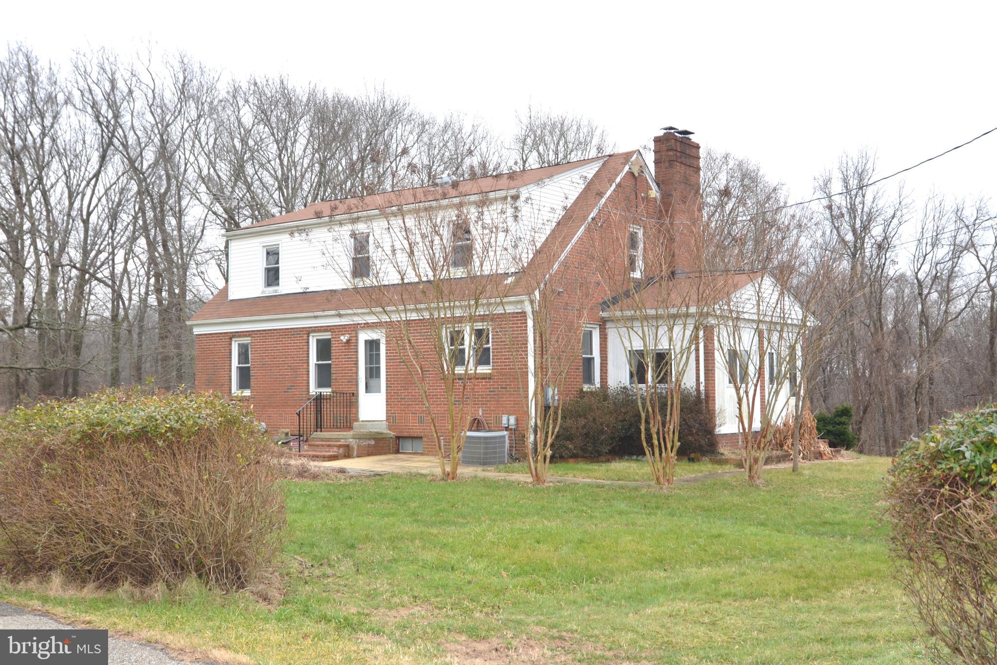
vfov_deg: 36.9
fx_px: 997
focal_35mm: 36
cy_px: 332
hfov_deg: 53.1
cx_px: 498
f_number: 5.6
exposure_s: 1/125
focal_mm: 24
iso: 125
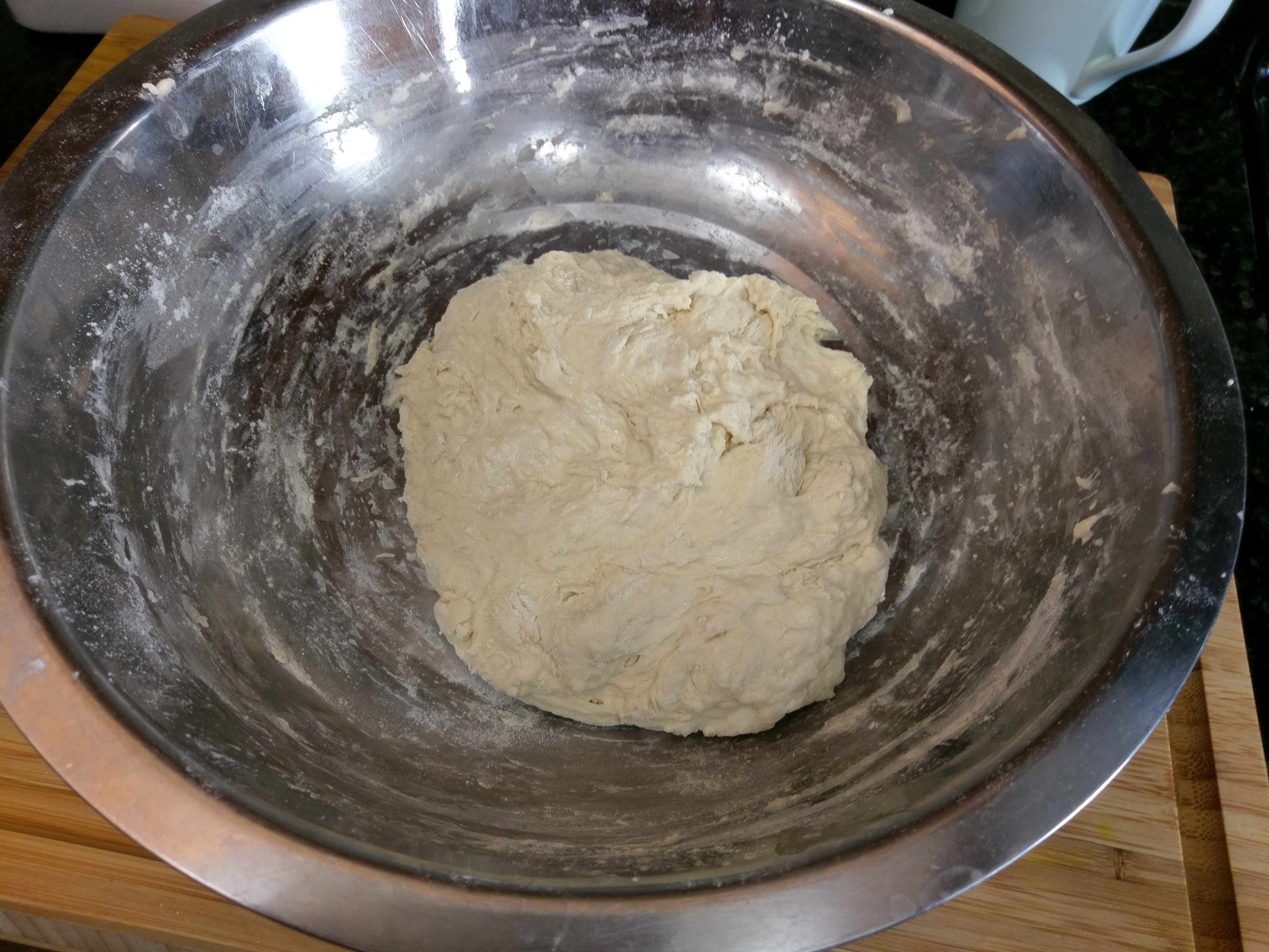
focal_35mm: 26
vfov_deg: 53.1
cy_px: 476
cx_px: 634
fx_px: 953
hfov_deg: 67.3
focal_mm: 4.58
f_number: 1.8
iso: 160
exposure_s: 1/30
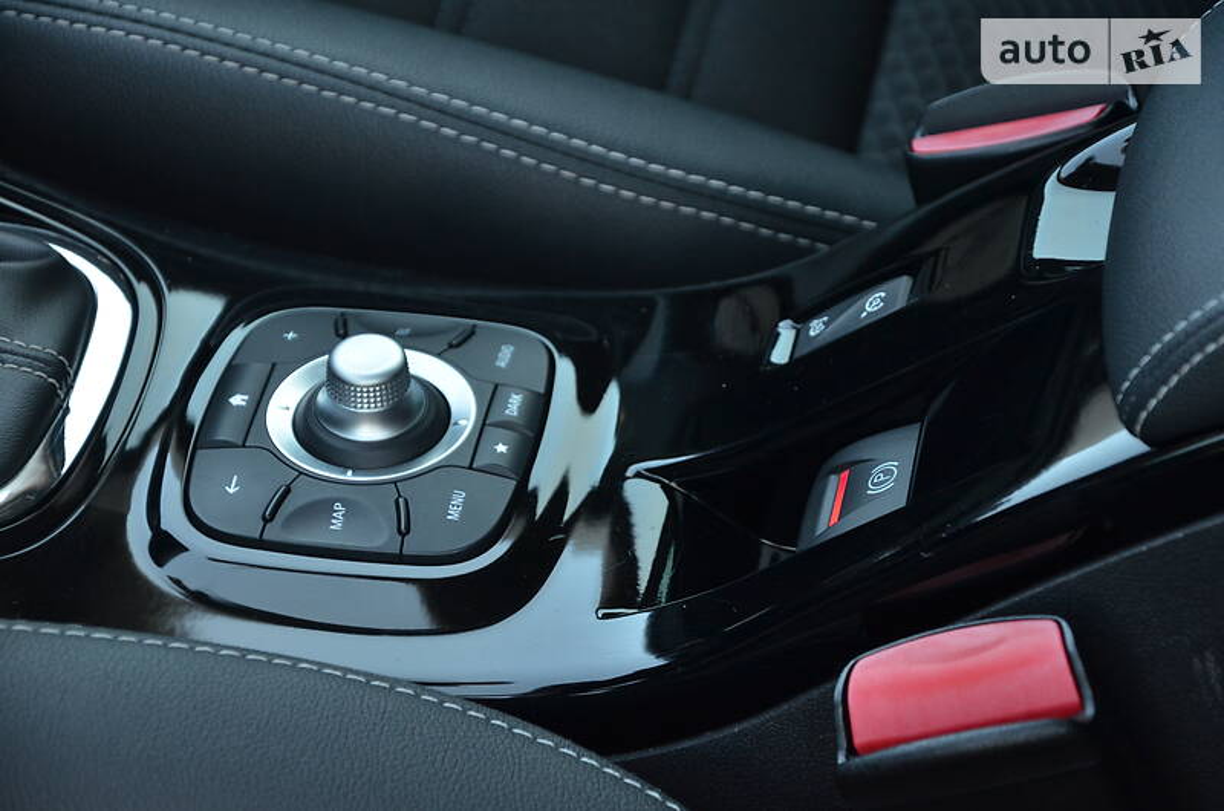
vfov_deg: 10.1
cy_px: 406
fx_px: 4581
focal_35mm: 135
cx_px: 612
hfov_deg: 15.2
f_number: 5.6
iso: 800
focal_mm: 90
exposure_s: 1/40
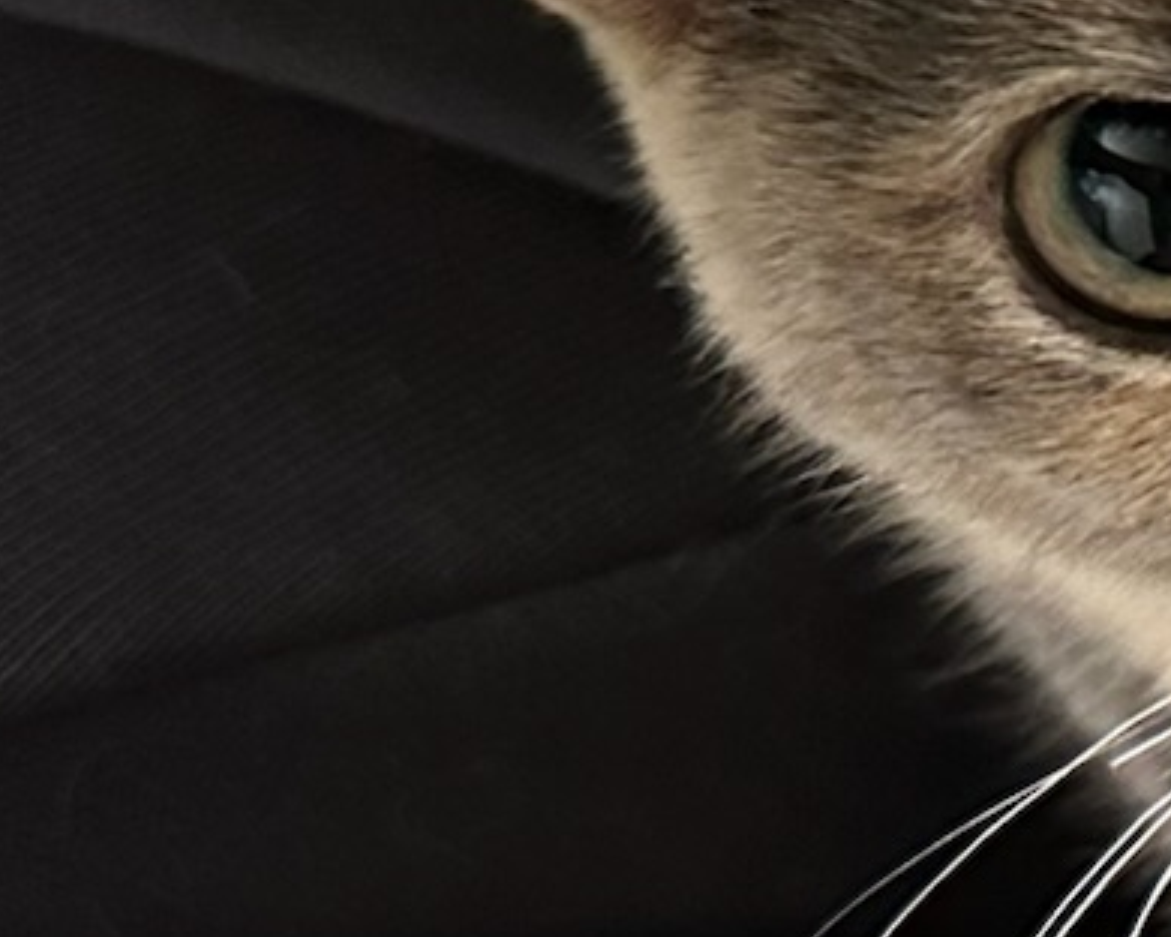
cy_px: 595
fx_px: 4263
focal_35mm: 123
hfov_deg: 13.3
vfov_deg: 12.5
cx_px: 2405
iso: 1000
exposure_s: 1/30
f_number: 1.78
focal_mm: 6.86
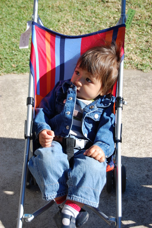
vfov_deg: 24.6
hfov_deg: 16.5
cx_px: 76
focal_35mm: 82
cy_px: 114
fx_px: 523
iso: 200
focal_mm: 55
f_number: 8
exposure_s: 1/250
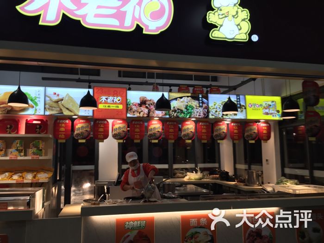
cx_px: 162
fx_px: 271
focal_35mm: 29
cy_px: 122
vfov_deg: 48.2
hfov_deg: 61.7
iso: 40
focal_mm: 4.15
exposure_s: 1/50
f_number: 2.2
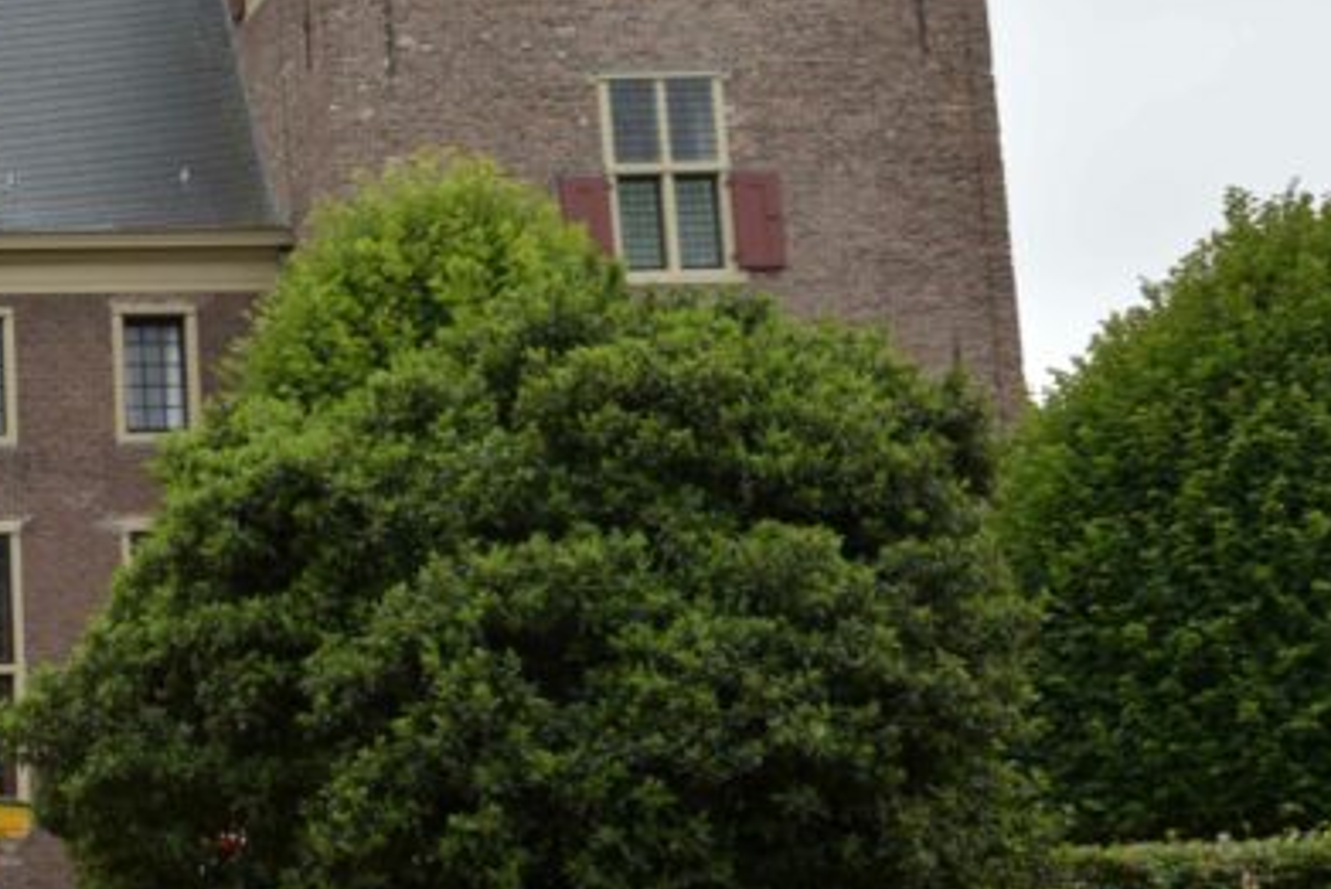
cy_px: 204
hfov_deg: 20.9
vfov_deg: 15.3
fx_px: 3292
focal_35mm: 89
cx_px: -378
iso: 250
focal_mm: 34
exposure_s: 1/250
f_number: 8
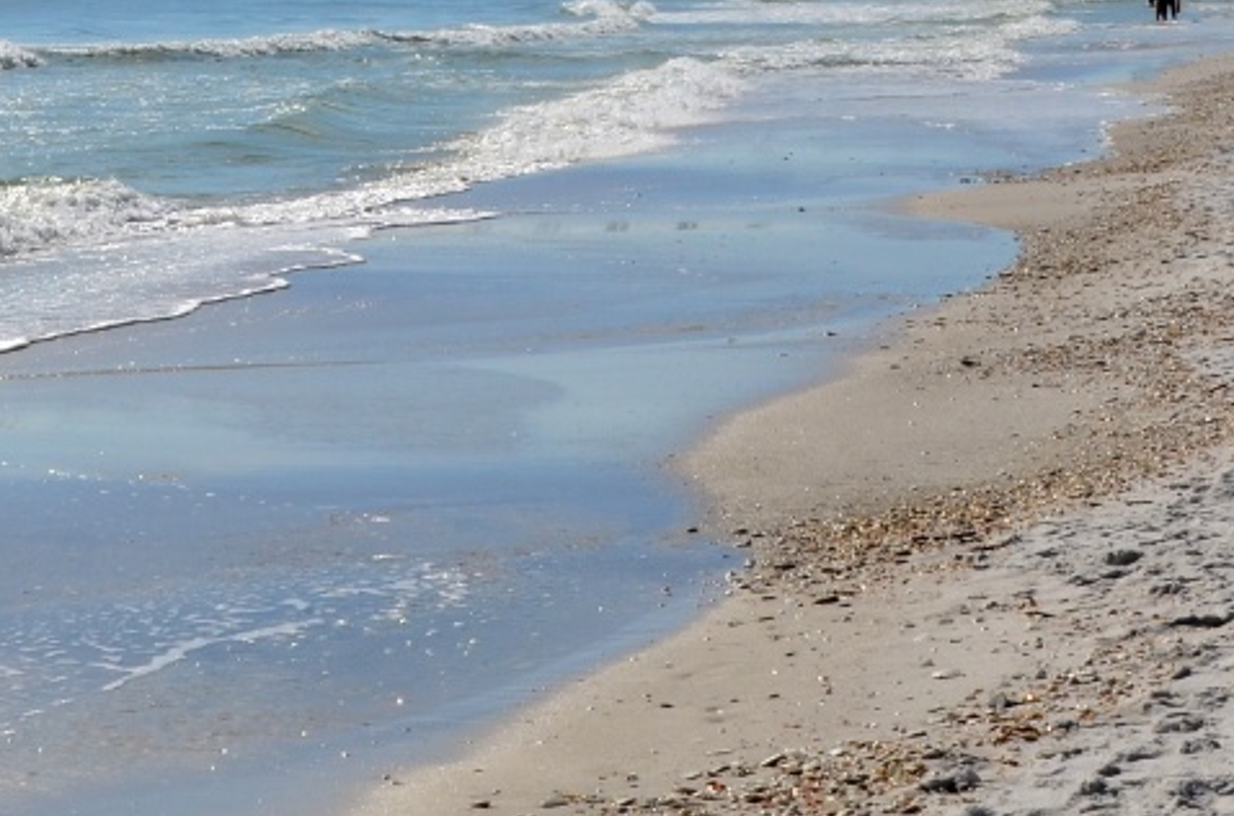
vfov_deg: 10.0
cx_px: 351
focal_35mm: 136
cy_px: -6
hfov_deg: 15.1
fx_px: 4638
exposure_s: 1/640
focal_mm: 27
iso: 200
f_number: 13
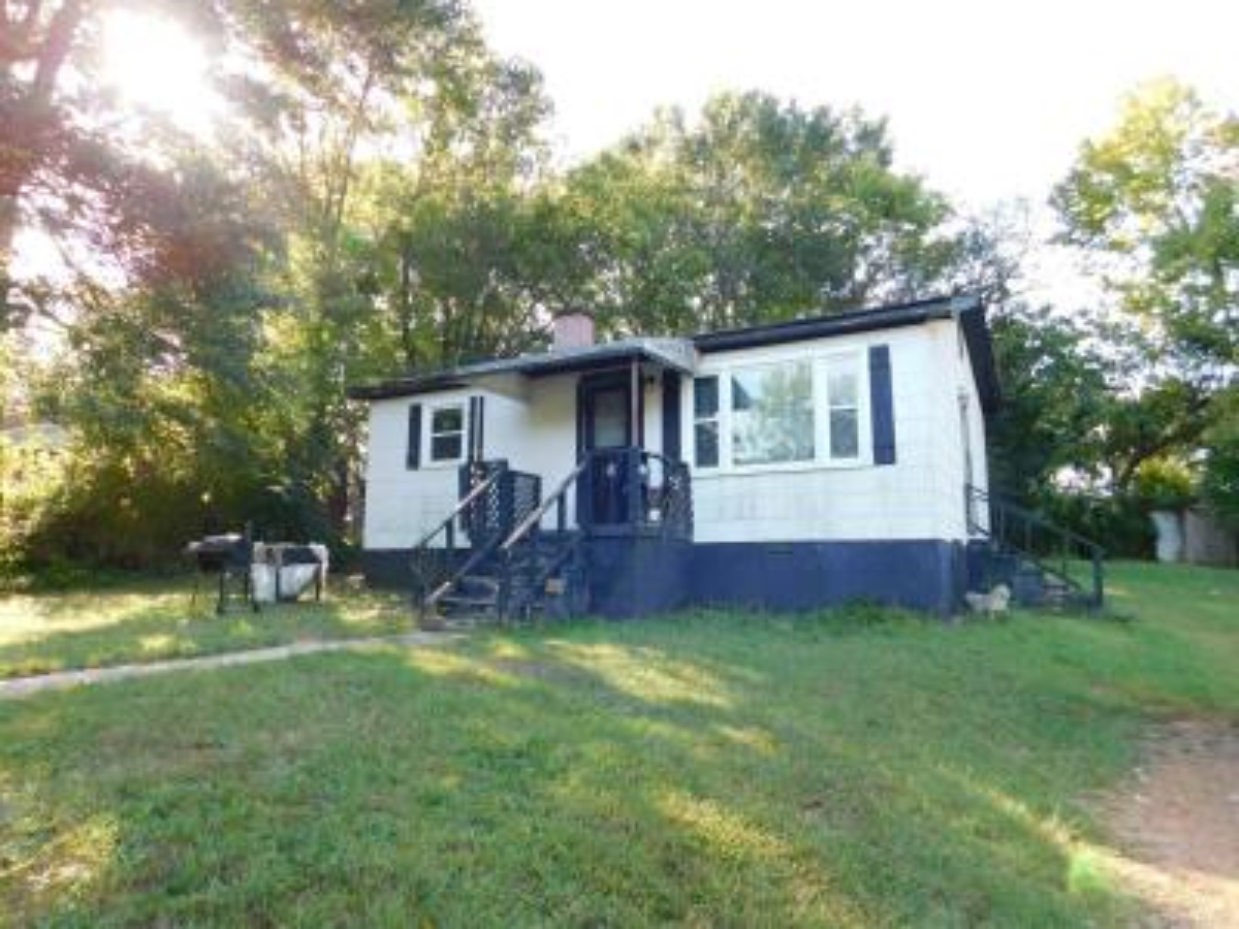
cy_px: 464
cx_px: 620
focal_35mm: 23
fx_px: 823
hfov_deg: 73.9
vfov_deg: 58.9
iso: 125
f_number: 3
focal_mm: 4
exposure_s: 1/125
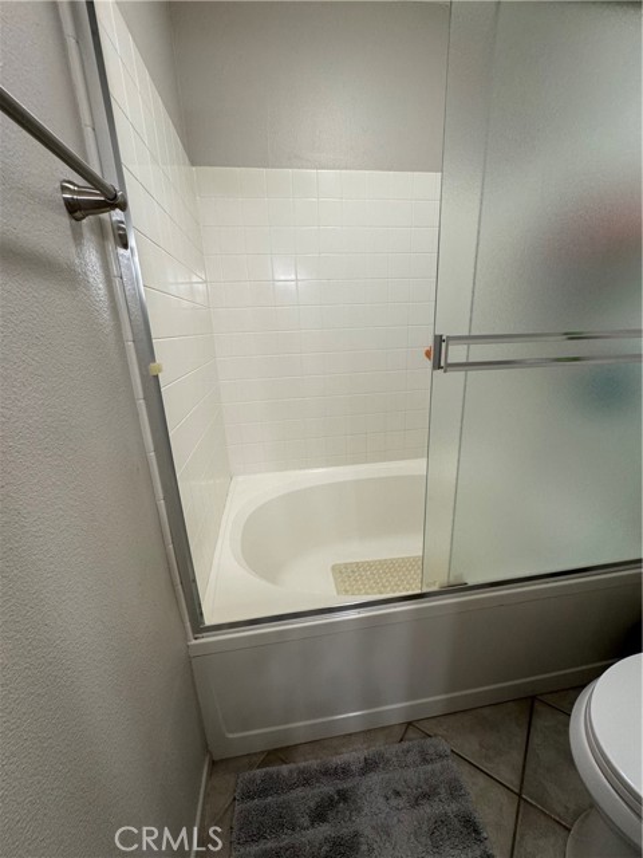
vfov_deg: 102.1
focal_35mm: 14
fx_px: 347
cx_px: 322
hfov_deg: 85.7
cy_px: 429
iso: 160
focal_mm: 2.22
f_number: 2.2
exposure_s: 1/120
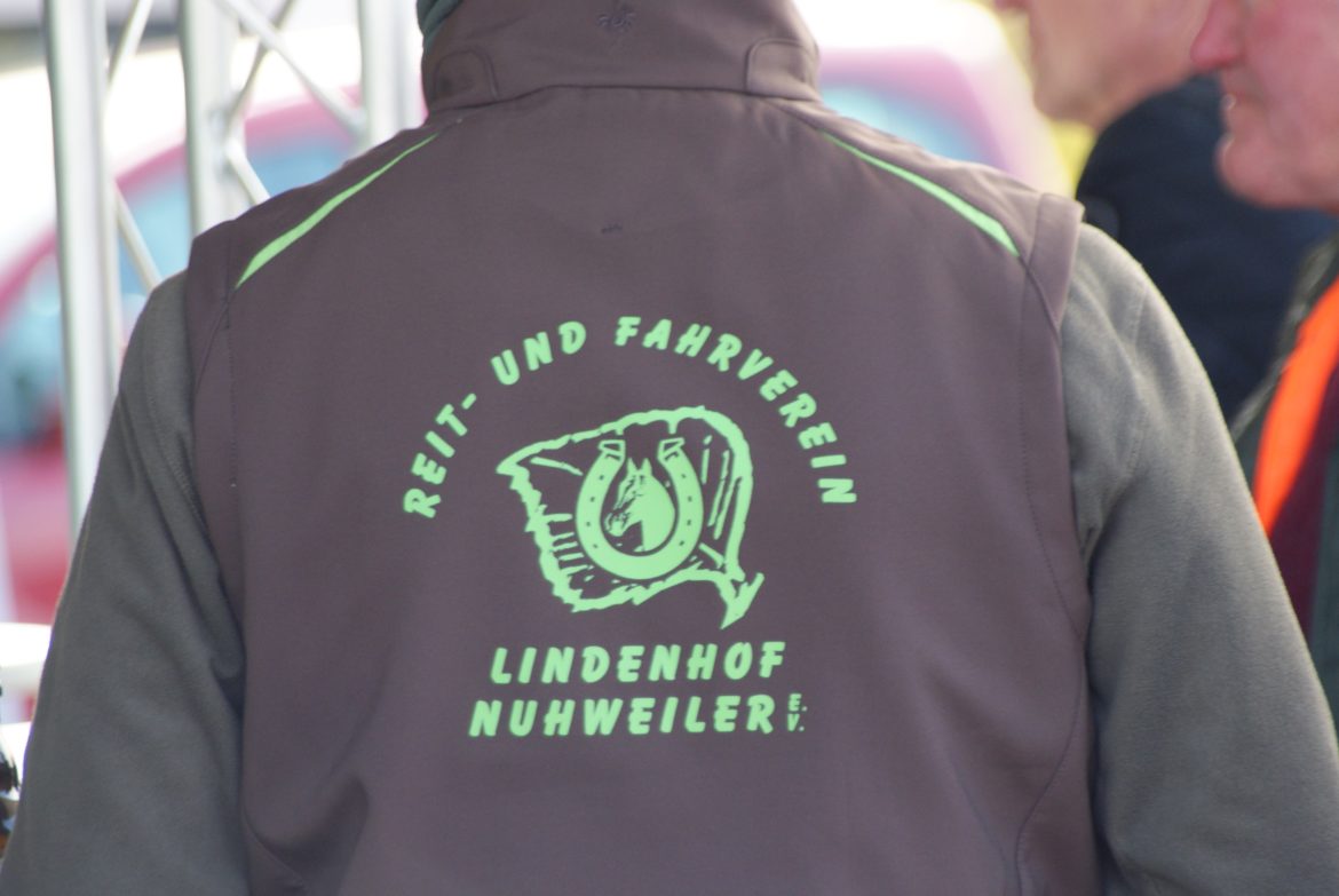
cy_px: 448
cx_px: 670
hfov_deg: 4.6
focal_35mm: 450
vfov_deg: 3.1
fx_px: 16756
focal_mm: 300
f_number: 6.3
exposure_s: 1/100
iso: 400
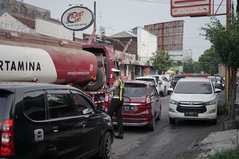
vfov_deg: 27.0
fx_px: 332
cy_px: 80
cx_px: 120
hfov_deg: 39.6
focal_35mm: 50
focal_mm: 50
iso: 250
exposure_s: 1/800
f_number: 1.8
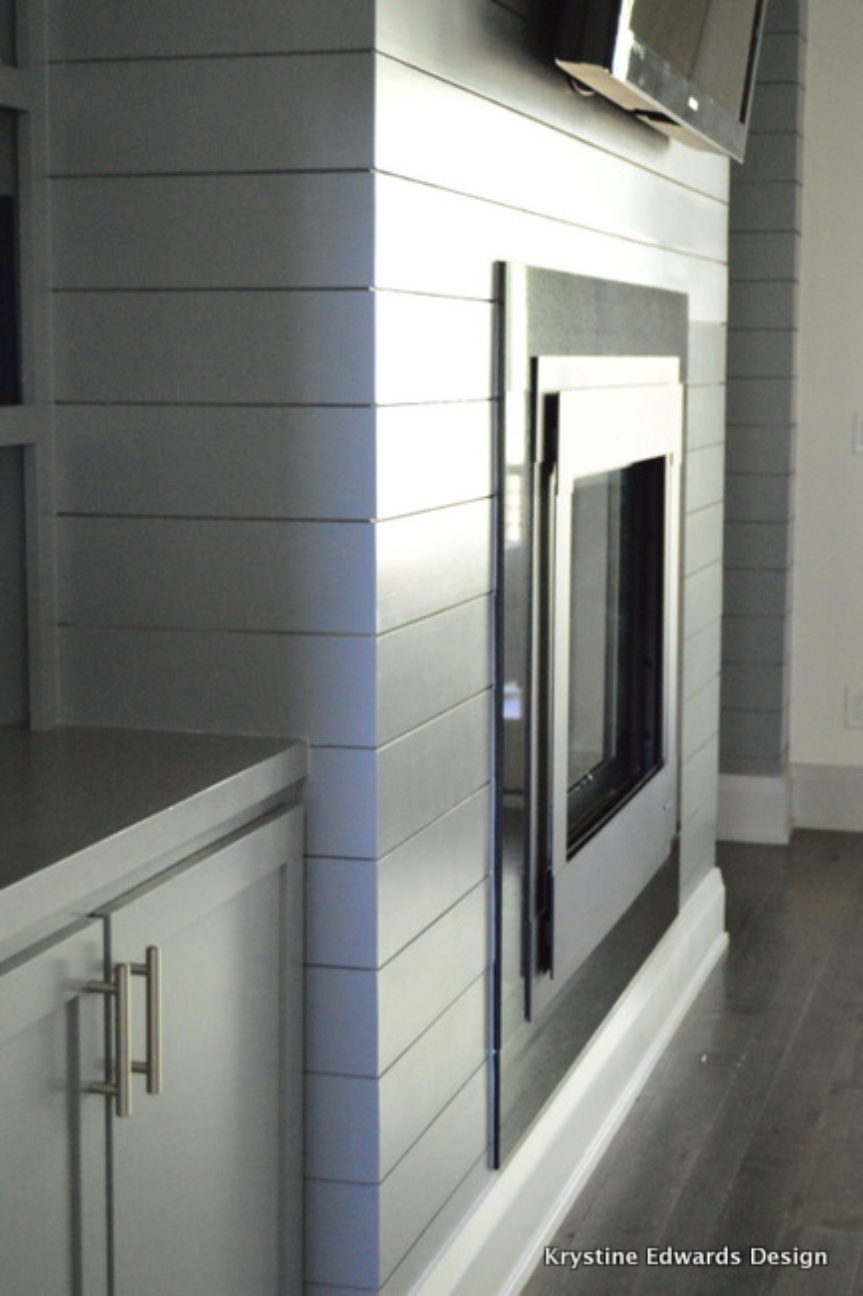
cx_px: 432
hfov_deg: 22.6
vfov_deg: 33.4
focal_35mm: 60
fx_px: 2158
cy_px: 648
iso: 6400
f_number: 5
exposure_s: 1/60
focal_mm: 40
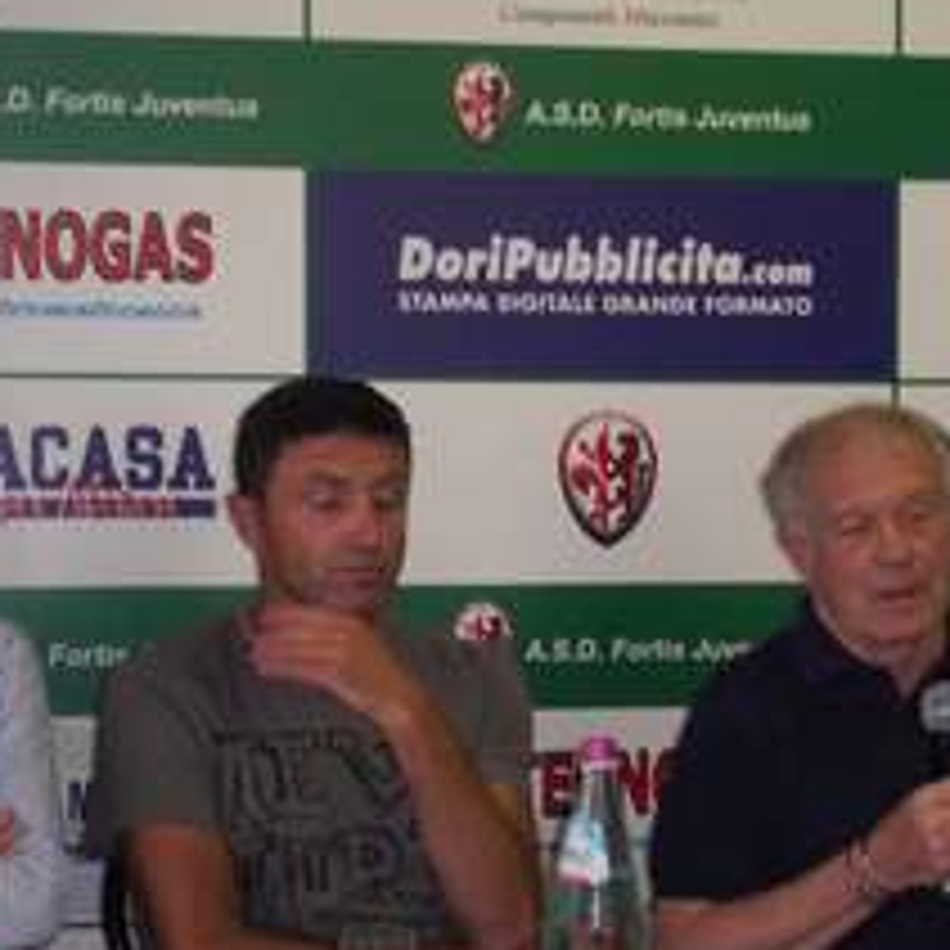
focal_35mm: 144
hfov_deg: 12.1
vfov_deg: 12.1
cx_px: 626
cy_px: 666
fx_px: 4471
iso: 400
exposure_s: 1/60
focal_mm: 15.4
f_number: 5
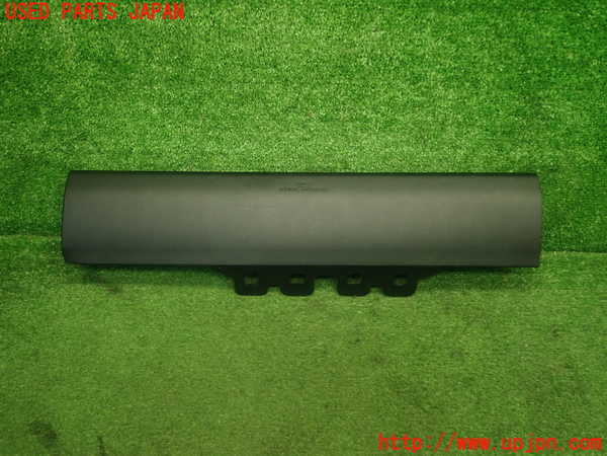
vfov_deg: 46.8
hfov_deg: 60.0
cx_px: 304
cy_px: 228
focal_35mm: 30
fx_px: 526
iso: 200
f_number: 2.3
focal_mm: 5.4
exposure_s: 1/40
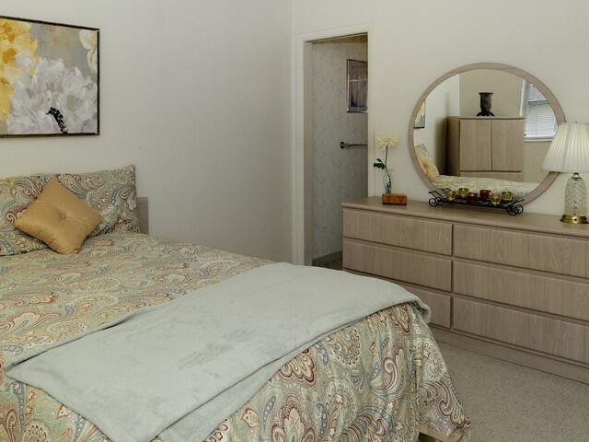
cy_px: 151
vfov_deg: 49.0
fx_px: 476
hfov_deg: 62.6
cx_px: 222
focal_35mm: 28
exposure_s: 1/250
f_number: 5.6
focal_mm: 14
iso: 320
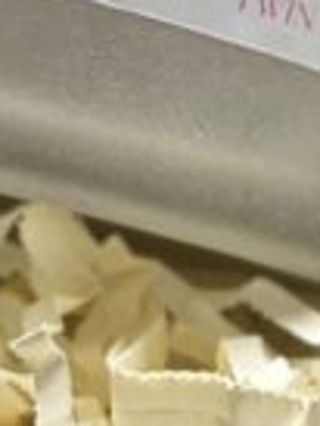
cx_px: 525
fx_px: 3446
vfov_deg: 6.9
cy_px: -261
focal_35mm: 280
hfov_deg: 5.3
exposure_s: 1/315
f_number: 1.78
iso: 80
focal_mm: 6.86
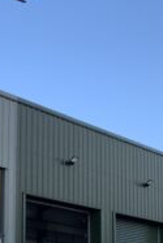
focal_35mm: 103
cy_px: 188
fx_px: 698
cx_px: -103
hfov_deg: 12.5
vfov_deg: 19.6
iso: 16
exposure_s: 1/291
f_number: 1.8
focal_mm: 3
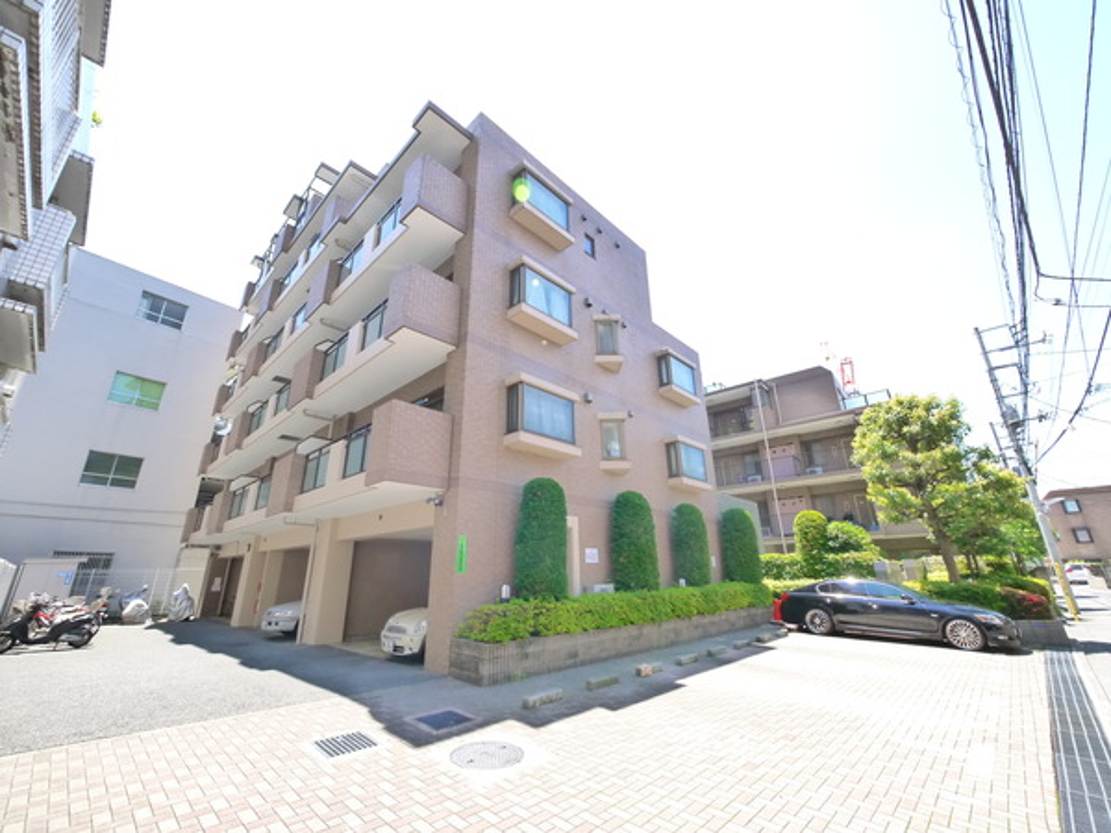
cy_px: 416
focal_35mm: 14
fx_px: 449
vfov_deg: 85.7
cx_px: 556
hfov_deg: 102.1
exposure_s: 1/200
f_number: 5.6
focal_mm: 7
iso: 640
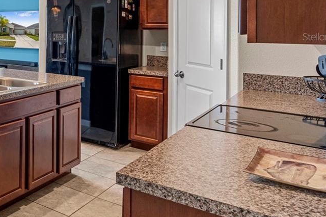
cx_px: -60
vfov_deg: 32.3
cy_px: 37
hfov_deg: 37.5
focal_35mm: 40
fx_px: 362
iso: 250
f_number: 8
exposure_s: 1.6
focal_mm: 16
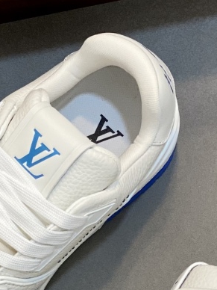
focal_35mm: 193
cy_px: 298
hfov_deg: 7.7
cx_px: 68
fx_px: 1613
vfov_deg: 10.2
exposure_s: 1/100
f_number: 2
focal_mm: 6
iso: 64
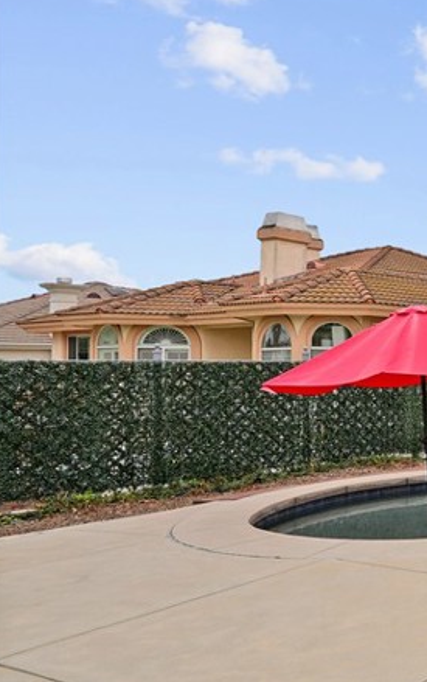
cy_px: 358
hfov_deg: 20.9
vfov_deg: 50.1
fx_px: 728
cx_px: 787
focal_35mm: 39
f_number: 5.6
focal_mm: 16.5
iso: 100
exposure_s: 1/30
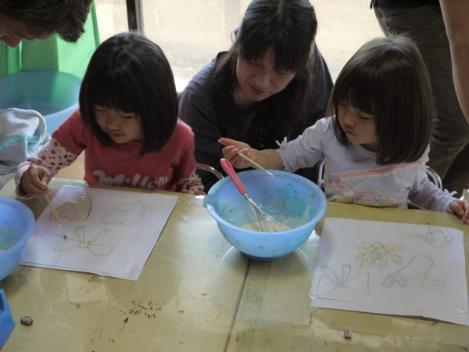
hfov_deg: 33.2
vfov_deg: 25.2
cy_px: 176
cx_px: 234
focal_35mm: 58
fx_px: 786
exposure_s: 1/60
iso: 250
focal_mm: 29
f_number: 4.9
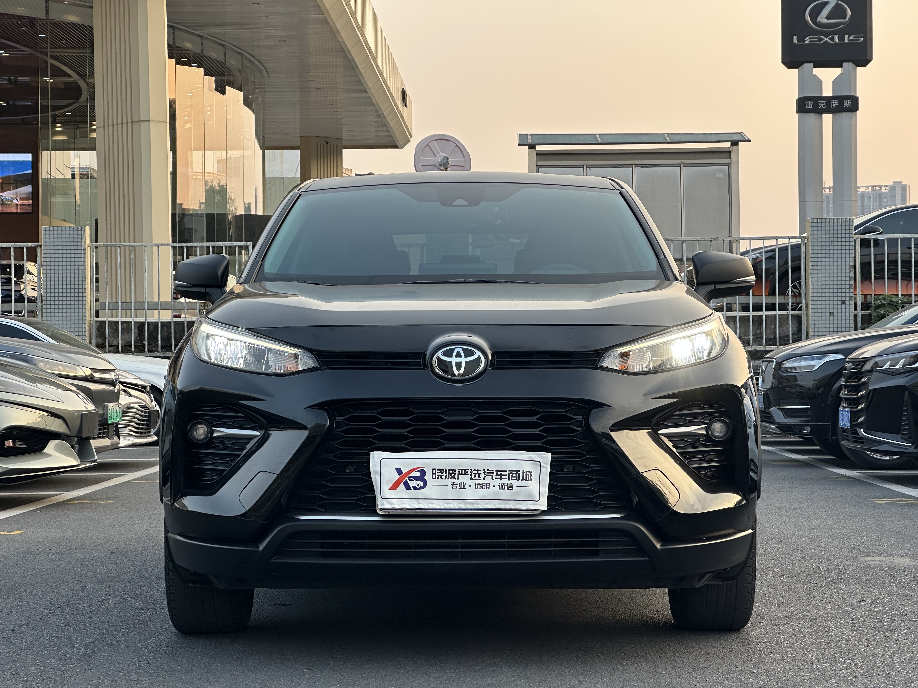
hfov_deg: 25.3
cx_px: 459
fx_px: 2042
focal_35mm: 77
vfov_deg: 19.1
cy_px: 344
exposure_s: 1/102
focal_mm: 9
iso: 32
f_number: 2.8
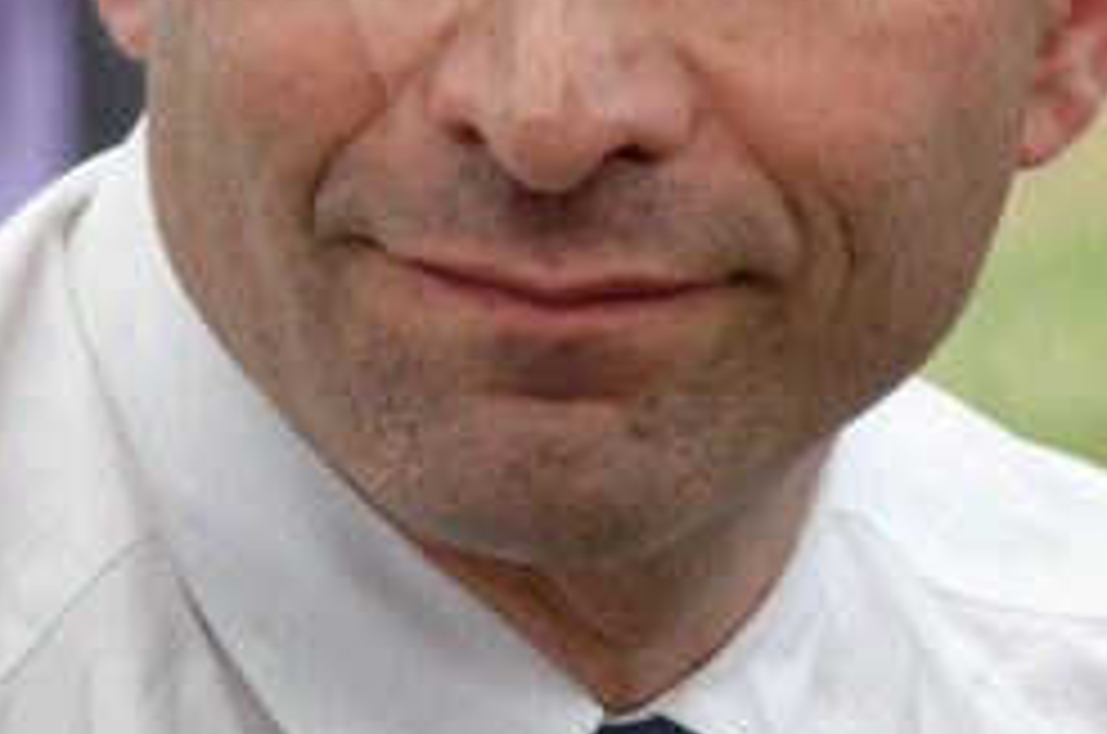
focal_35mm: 926
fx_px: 28419
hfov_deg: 2.2
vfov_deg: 1.5
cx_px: 891
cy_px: 185
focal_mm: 190
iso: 400
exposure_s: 1/320
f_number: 8
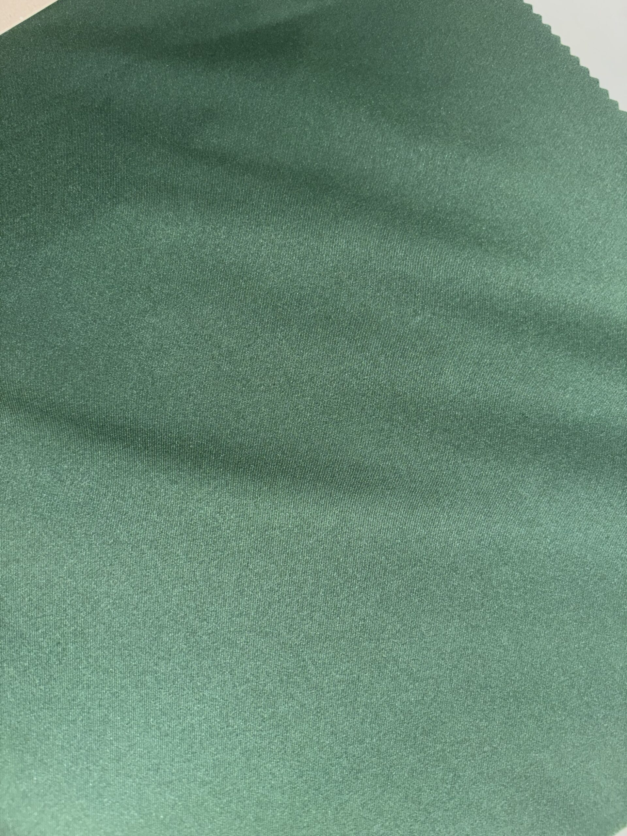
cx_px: 314
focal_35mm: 26
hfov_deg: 53.1
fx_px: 628
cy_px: 418
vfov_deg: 67.3
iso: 64
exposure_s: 1/24
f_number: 1.6
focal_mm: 5.96
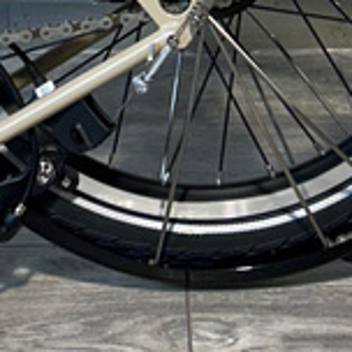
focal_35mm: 172
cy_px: -440
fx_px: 1979
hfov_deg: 10.2
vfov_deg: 9.3
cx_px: 223
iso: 80
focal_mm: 5.7
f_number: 1.5
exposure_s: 1/100
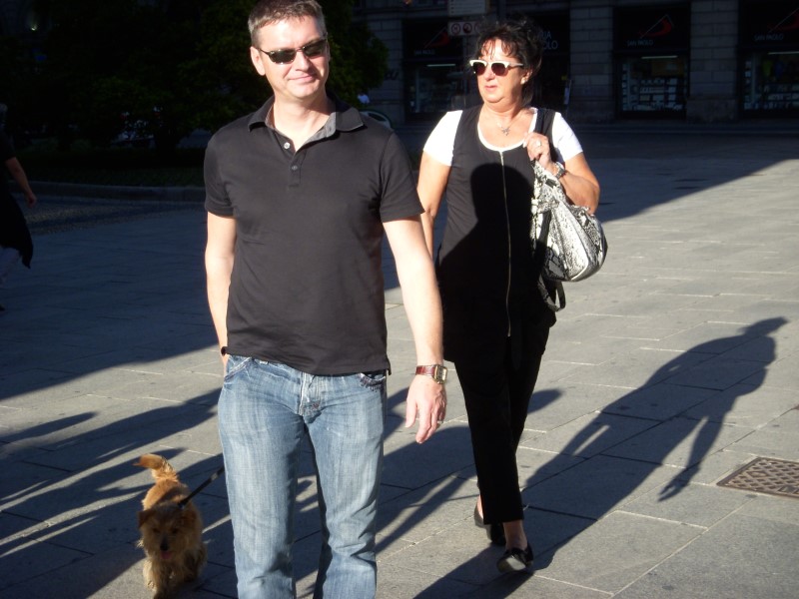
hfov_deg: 33.8
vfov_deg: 25.7
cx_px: 400
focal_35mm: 57
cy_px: 300
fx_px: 1316
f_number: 3.6
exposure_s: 1/500
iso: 100
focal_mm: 9.4
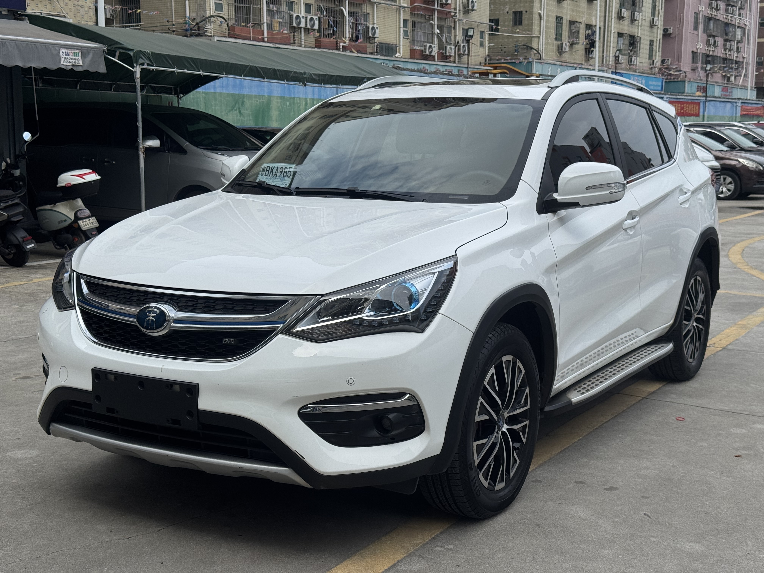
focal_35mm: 48
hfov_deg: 39.7
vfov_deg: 30.3
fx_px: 1059
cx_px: 382
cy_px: 286
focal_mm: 6.76
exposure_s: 1/4975
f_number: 1.78
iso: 64
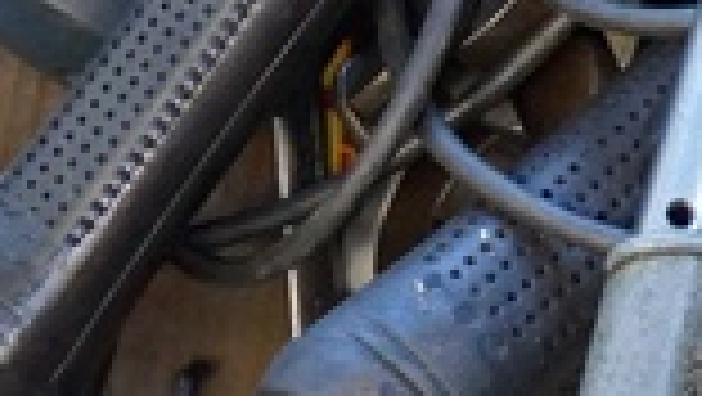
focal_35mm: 166
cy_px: -230
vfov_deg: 7.2
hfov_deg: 11.3
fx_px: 3100
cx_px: 1548
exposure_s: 1/160
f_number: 4
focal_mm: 23
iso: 3200
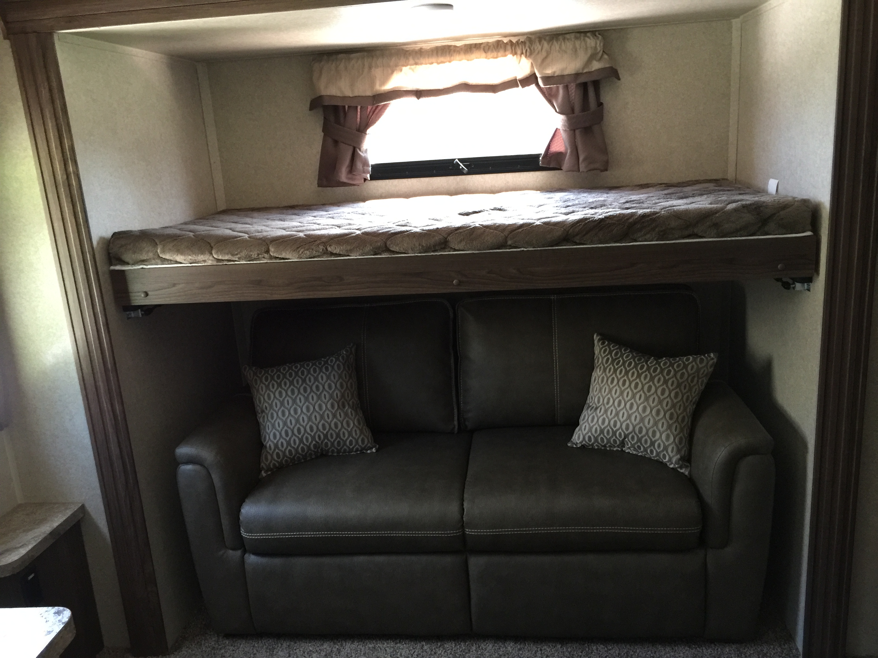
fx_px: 736
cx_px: 439
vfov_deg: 48.2
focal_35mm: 29
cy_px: 329
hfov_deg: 61.7
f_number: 2.2
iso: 125
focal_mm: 4.15
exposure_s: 1/15
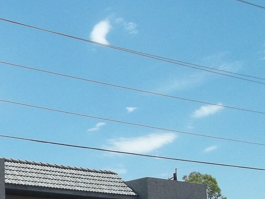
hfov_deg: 22.2
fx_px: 643
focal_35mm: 84
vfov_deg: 16.6
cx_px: -16
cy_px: 254
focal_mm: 5.7
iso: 80
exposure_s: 1/640
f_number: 5.5
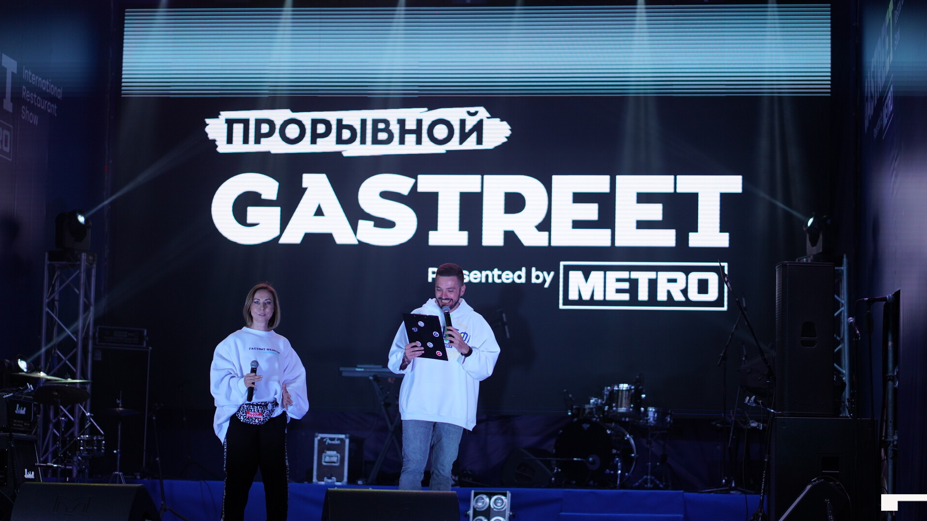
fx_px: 2212
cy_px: 257
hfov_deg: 23.7
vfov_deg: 13.4
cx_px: 466
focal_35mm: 90
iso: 500
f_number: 1.8
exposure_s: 1/2500
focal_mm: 85
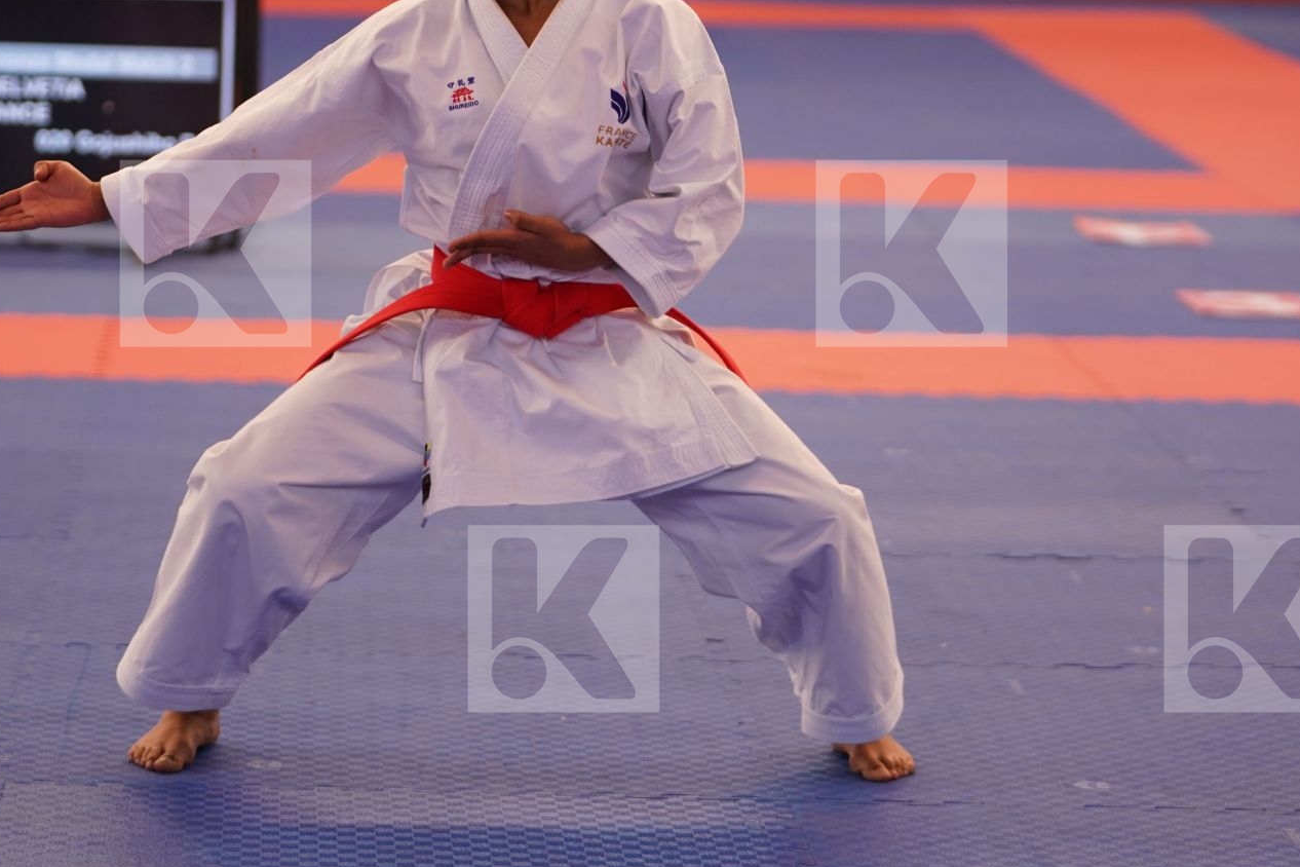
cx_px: 564
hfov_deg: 13.2
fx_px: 5597
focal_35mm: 155
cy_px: 254
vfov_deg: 8.8
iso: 800
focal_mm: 109
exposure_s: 1/500
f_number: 2.8
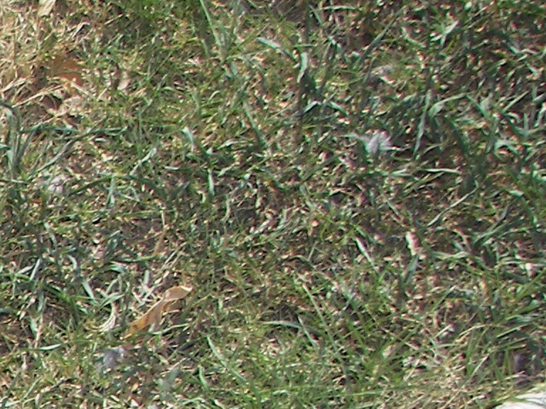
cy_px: 582
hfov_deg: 12.2
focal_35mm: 144
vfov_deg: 10.0
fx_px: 2271
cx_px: -528
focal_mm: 6
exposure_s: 1/500
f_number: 4
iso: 64
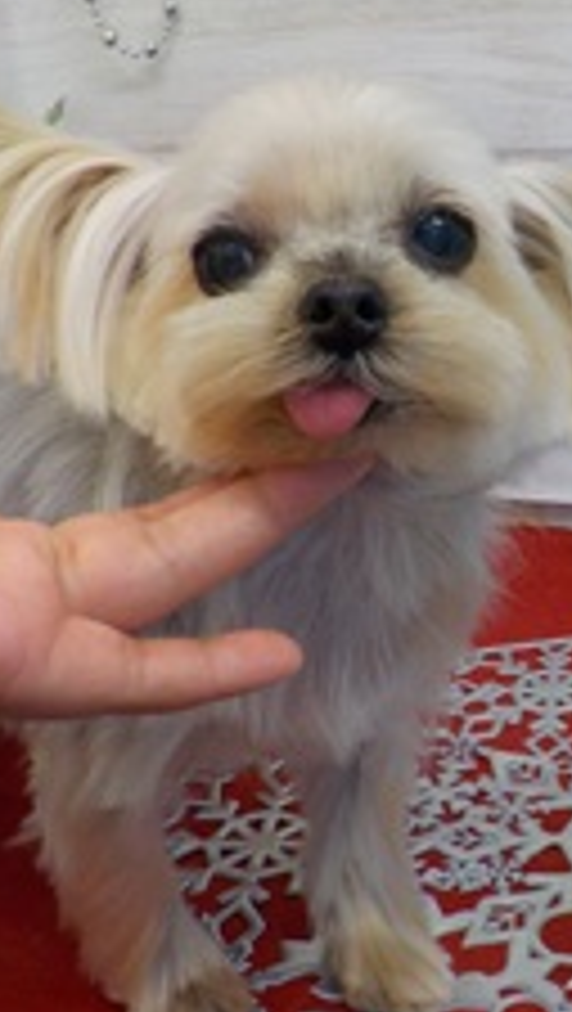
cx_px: 477
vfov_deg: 36.0
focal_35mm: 58
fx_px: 1560
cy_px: 495
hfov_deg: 20.5
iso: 160
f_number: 3.3
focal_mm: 4.1
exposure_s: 1/30
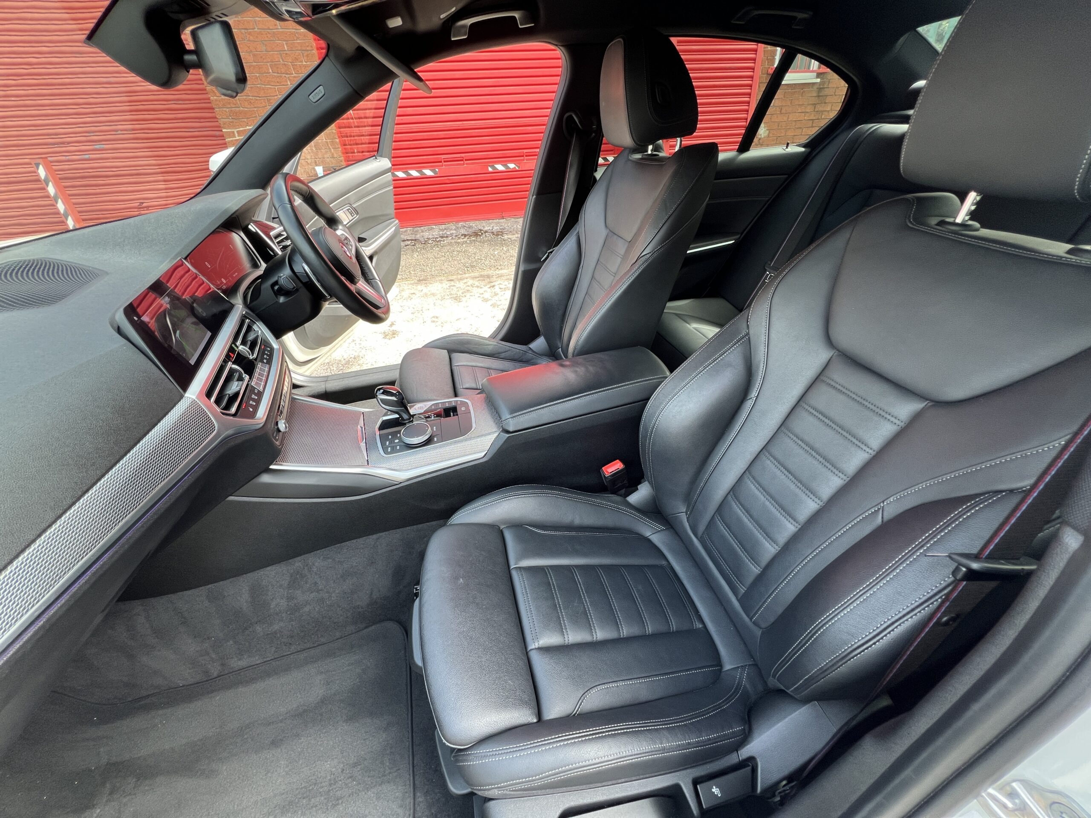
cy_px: 409
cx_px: 546
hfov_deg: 106.2
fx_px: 410
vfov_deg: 89.9
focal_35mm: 13
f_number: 1.8
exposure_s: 1/99
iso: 50
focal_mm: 1.57
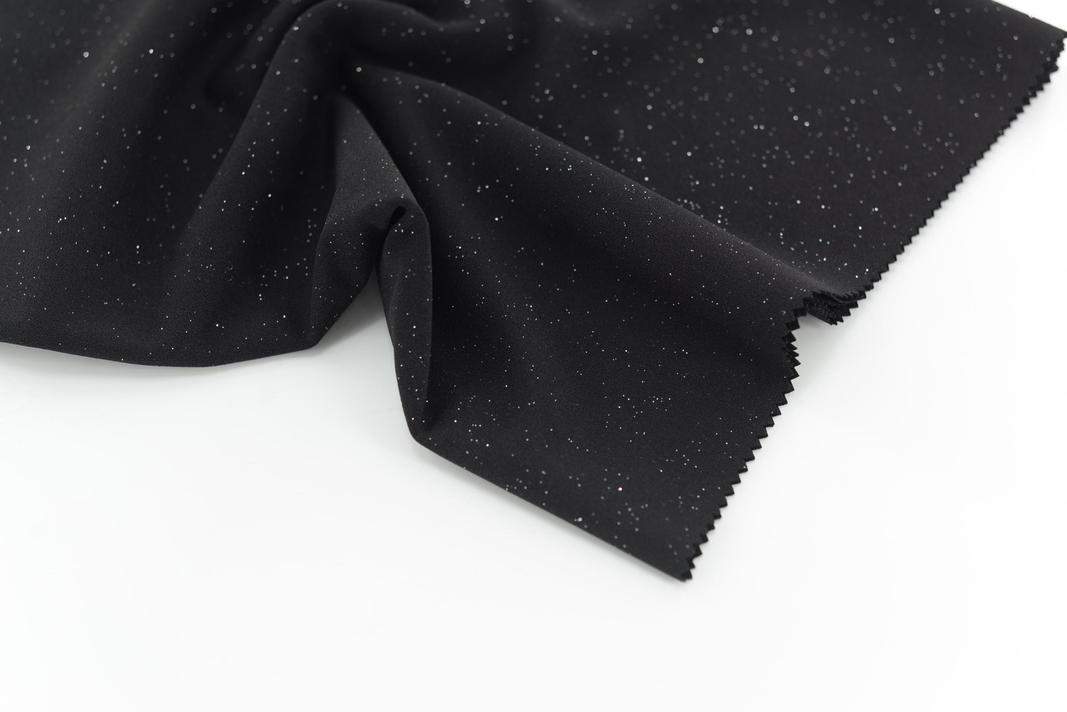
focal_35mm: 50
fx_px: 1482
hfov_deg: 39.6
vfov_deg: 27.0
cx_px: 534
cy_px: 356
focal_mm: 50
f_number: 4
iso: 100
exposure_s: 1/60
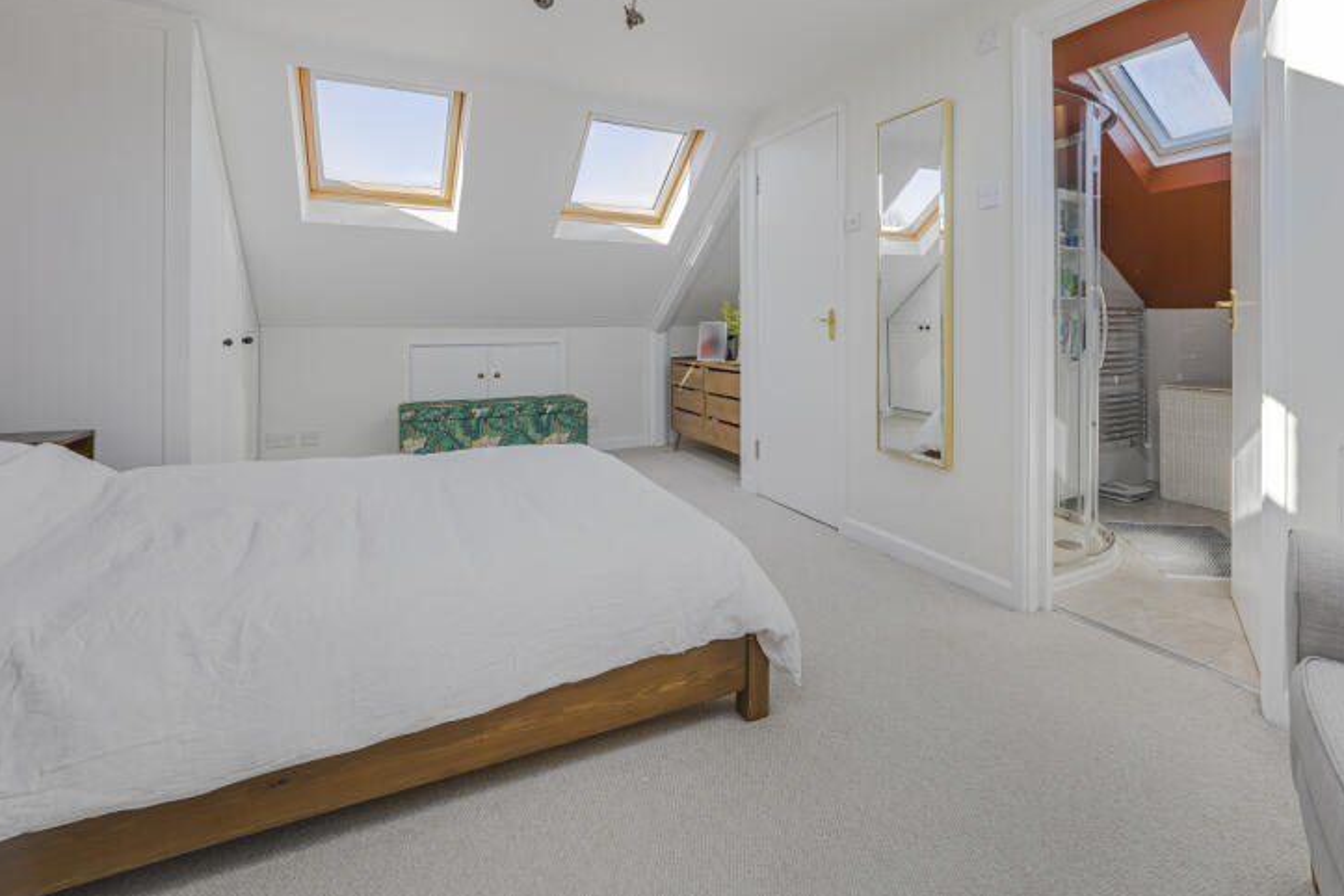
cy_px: 324
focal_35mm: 17
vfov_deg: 69.1
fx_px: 635
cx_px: 757
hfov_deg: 92.8
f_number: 9
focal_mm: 12
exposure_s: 1/15
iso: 320
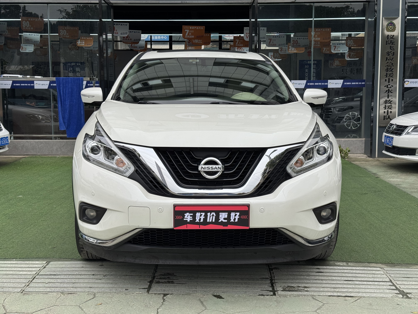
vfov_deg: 30.3
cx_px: 209
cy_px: 157
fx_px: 580
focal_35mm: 48
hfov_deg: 39.7
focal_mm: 6.76
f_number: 1.78
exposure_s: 1/900
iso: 64
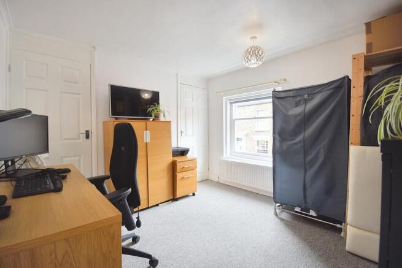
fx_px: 168
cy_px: 134
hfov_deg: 100.4
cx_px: 201
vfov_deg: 77.4
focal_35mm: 15
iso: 100
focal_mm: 10
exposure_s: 1/30
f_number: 4.5
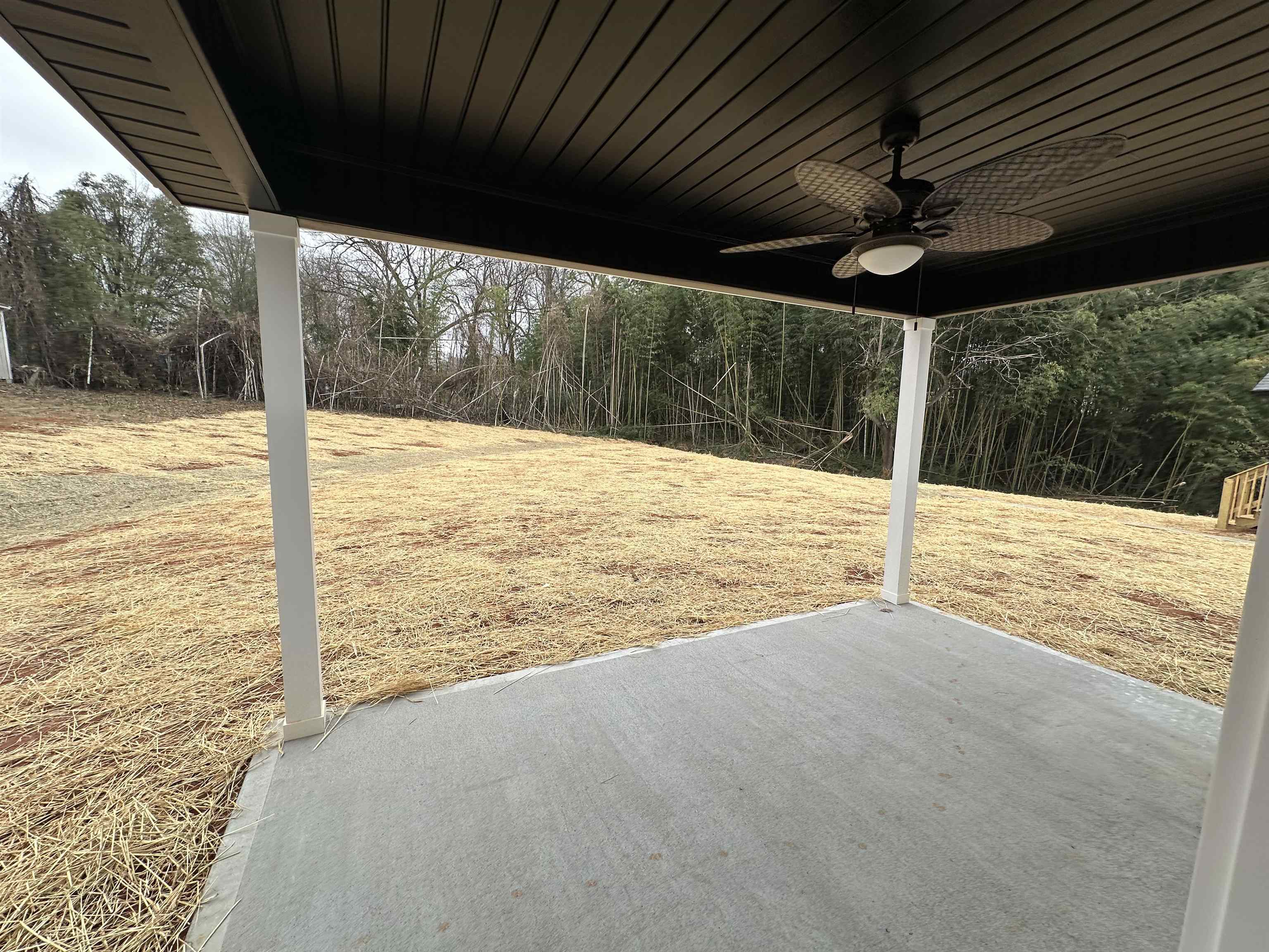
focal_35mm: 14
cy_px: 476
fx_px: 513
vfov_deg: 85.7
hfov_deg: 102.1
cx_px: 634
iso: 40
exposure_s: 1/198
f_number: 2.2
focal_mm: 2.22
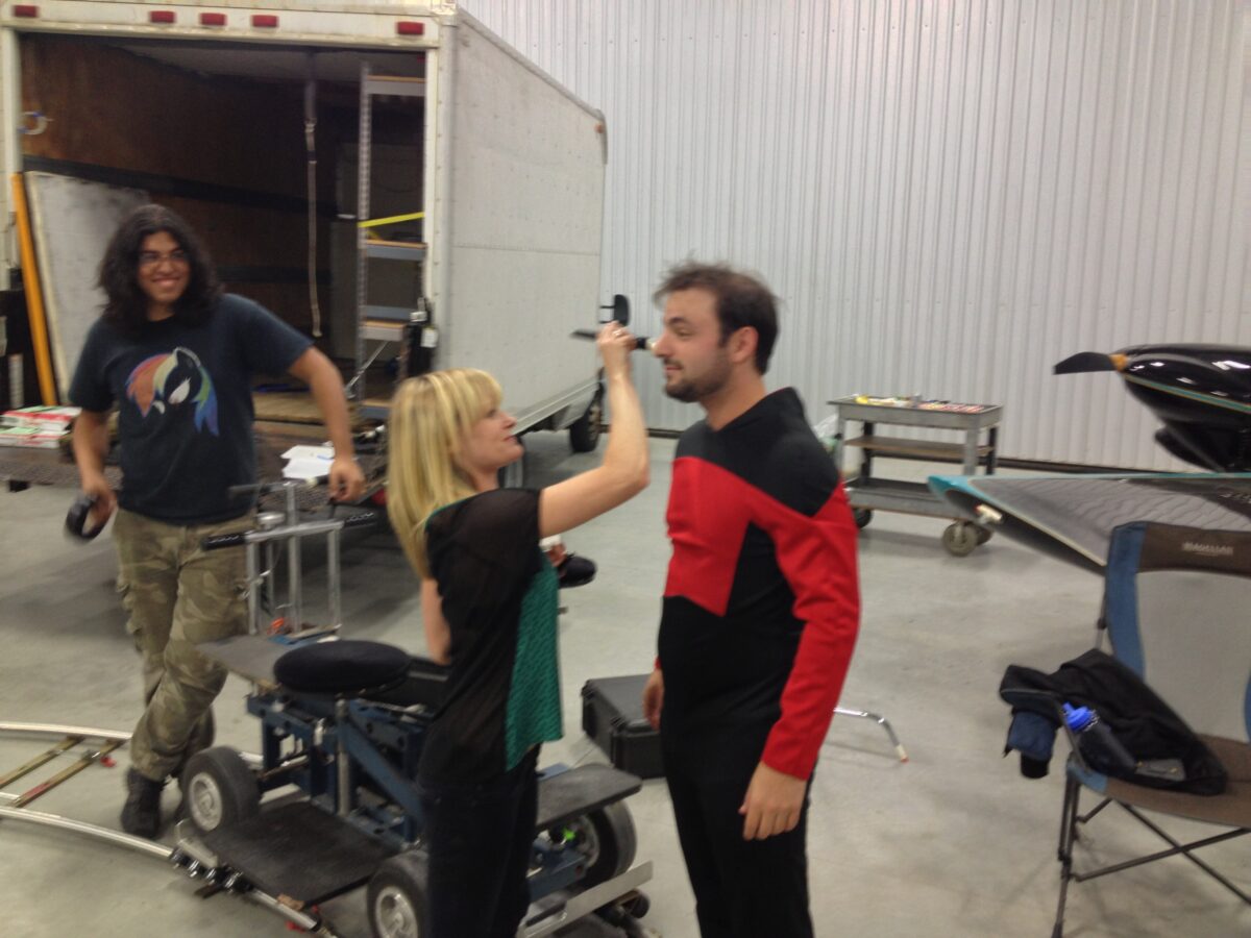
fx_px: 1265
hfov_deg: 52.6
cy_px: 469
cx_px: 626
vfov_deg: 40.7
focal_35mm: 35
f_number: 2.4
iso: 80
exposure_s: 1/20
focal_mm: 4.28
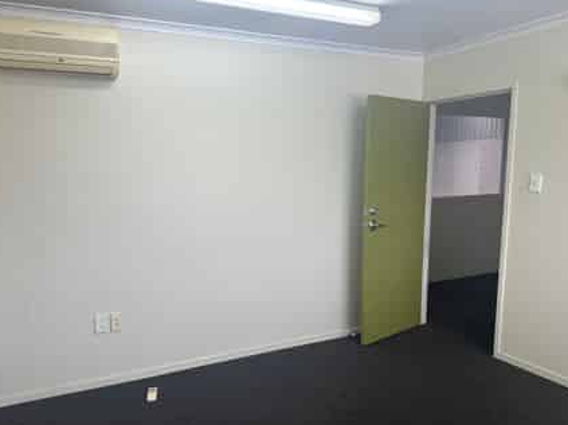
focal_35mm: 28
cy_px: 237
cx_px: 258
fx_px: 459
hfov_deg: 63.4
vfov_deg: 49.5
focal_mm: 6.86
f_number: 1.78
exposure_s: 1/235
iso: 64
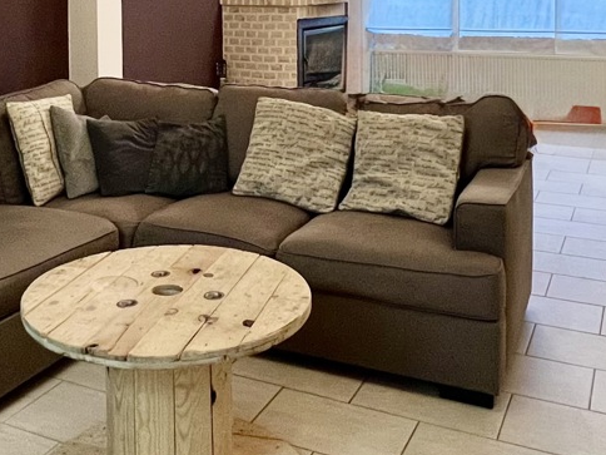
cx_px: 209
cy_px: 1
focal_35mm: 43
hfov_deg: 43.3
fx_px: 753
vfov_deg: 31.1
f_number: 1.8
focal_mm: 1.57
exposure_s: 1/50
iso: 320
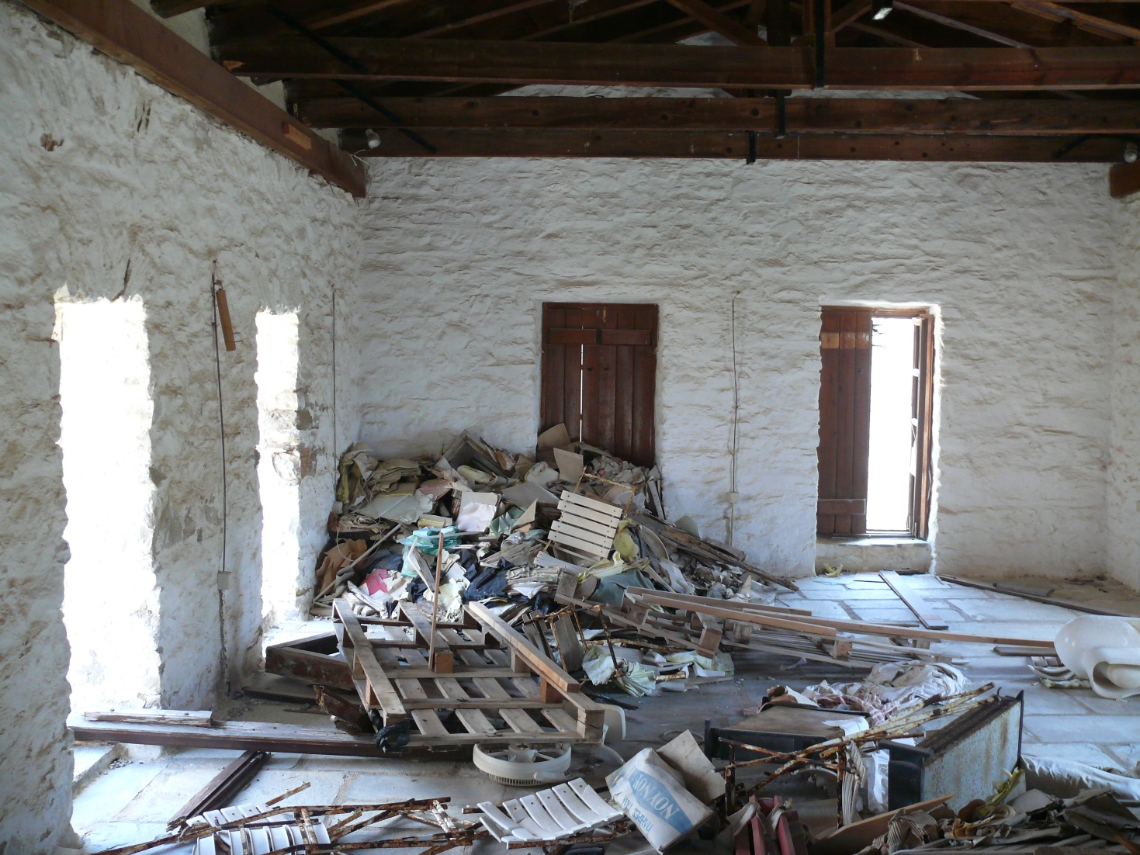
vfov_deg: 40.7
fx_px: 1153
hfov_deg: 52.6
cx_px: 570
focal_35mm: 35
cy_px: 428
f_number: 2.8
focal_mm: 7.4
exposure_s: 1/25
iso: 200
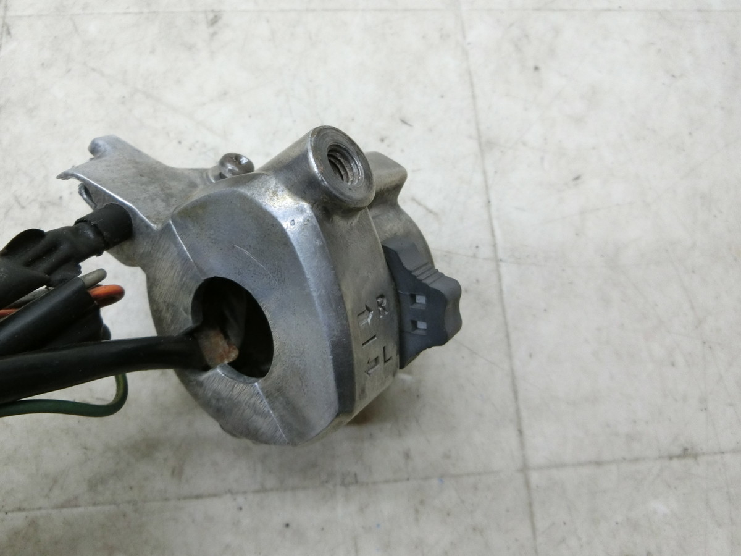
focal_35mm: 25
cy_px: 278
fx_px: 535
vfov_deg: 54.9
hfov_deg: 69.4
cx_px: 370
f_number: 3.5
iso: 400
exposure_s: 1/60
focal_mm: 4.5
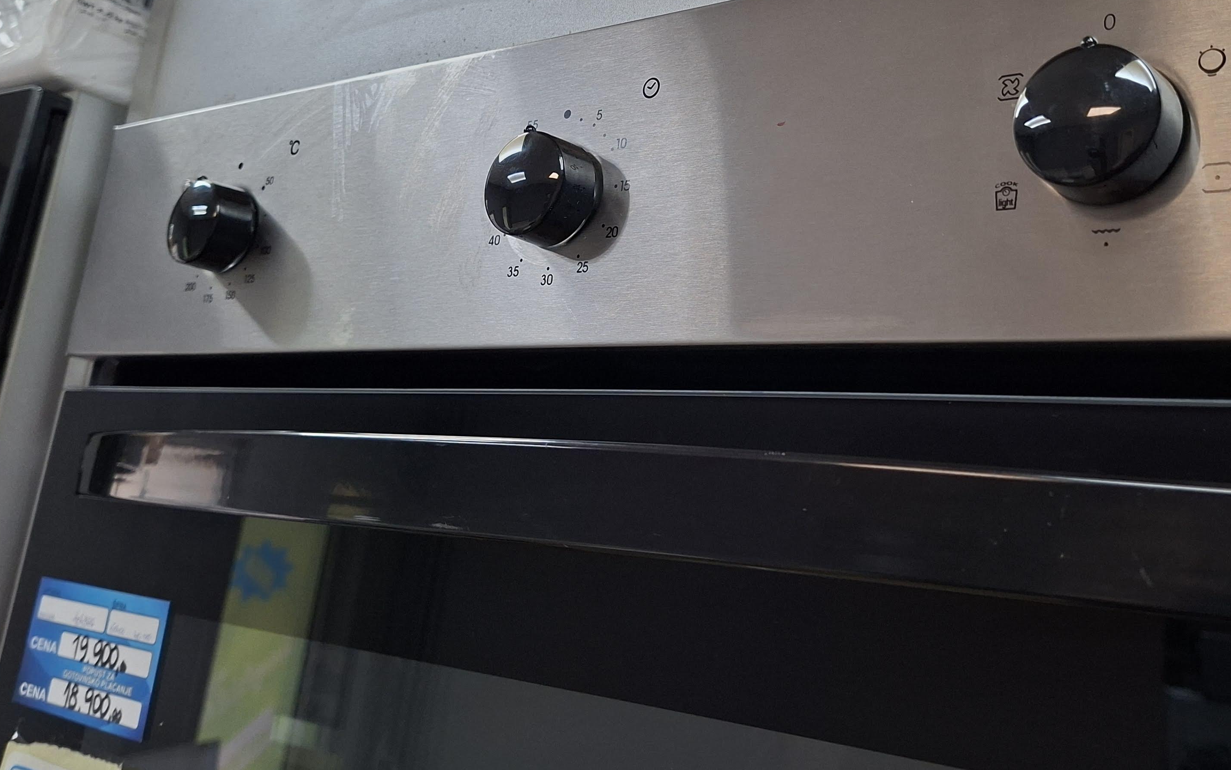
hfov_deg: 56.3
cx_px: 736
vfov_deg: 36.6
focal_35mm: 34
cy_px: 213
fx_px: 1141
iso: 160
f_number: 1.8
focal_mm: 5.54
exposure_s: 1/100
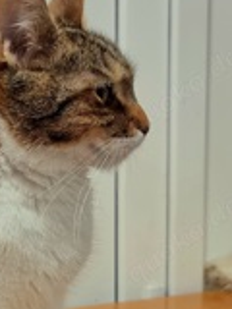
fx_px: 536
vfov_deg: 31.0
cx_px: -33
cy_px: 267
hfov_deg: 22.8
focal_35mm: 60
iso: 400
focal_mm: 6.7
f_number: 1.8
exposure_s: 1/50
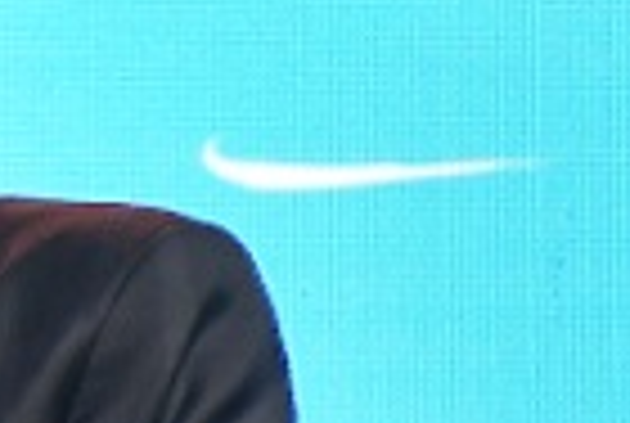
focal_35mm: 788
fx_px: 13819
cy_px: 486
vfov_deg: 1.8
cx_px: -1672
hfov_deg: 2.6
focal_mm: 70
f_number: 5
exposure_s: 1/200
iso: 4000
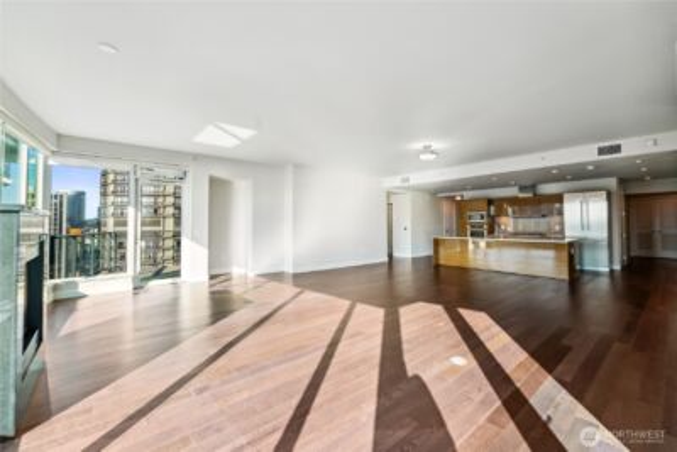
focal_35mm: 14
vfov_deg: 81.3
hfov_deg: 104.2
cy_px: 226
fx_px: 263
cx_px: 338
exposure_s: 1/250
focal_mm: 14
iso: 200
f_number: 8
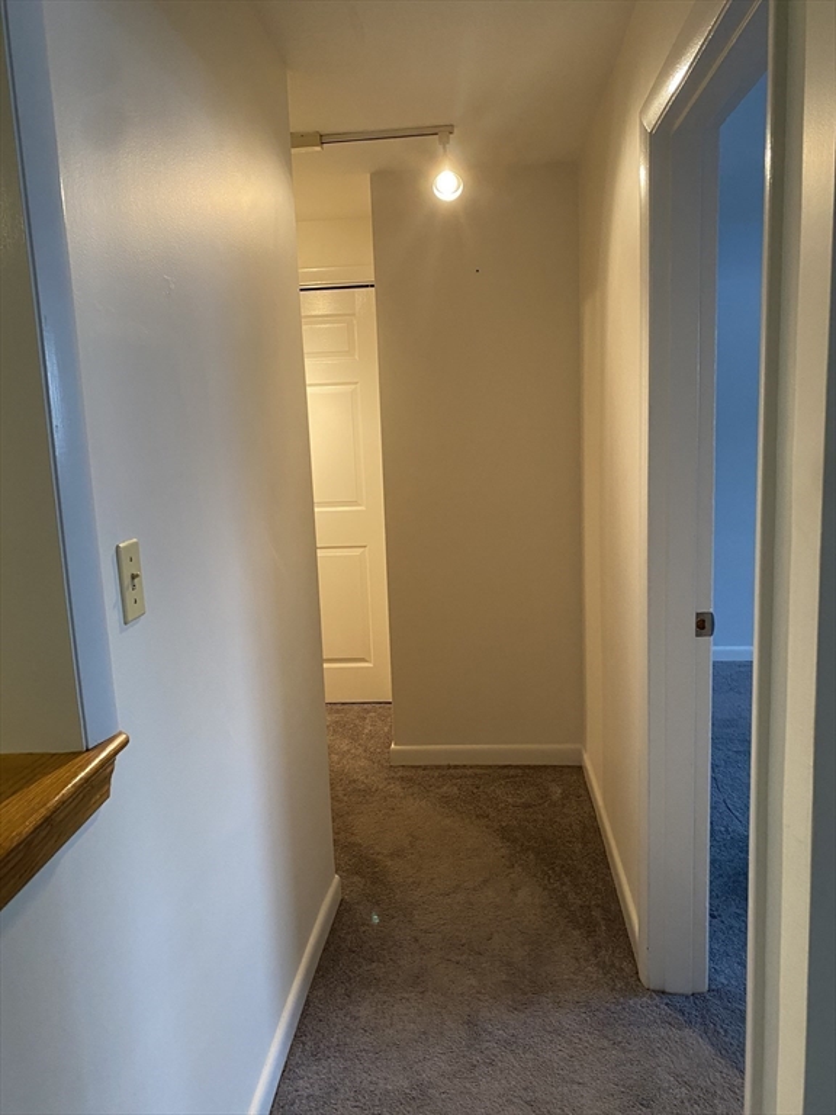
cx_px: 418
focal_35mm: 26
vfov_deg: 67.3
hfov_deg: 53.1
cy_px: 558
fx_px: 837
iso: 200
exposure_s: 1/60
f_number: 1.8
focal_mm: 4.25
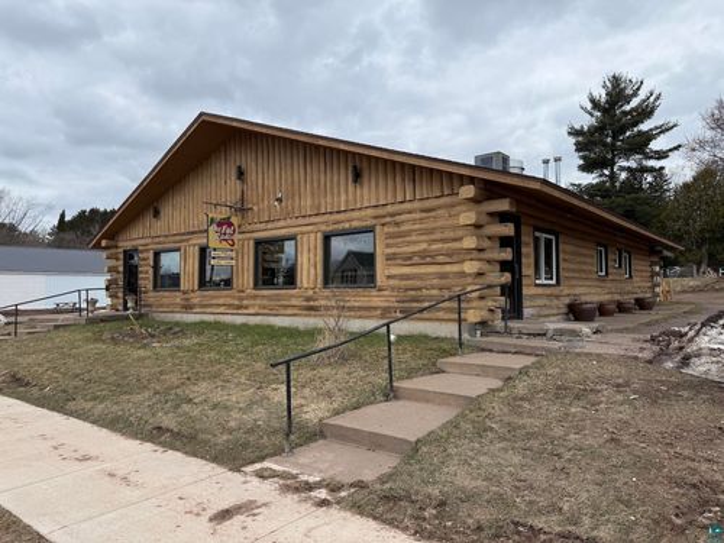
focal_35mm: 24
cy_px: 272
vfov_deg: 56.8
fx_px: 502
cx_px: 362
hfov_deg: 71.6
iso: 80
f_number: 1.78
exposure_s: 1/4673
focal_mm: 6.76
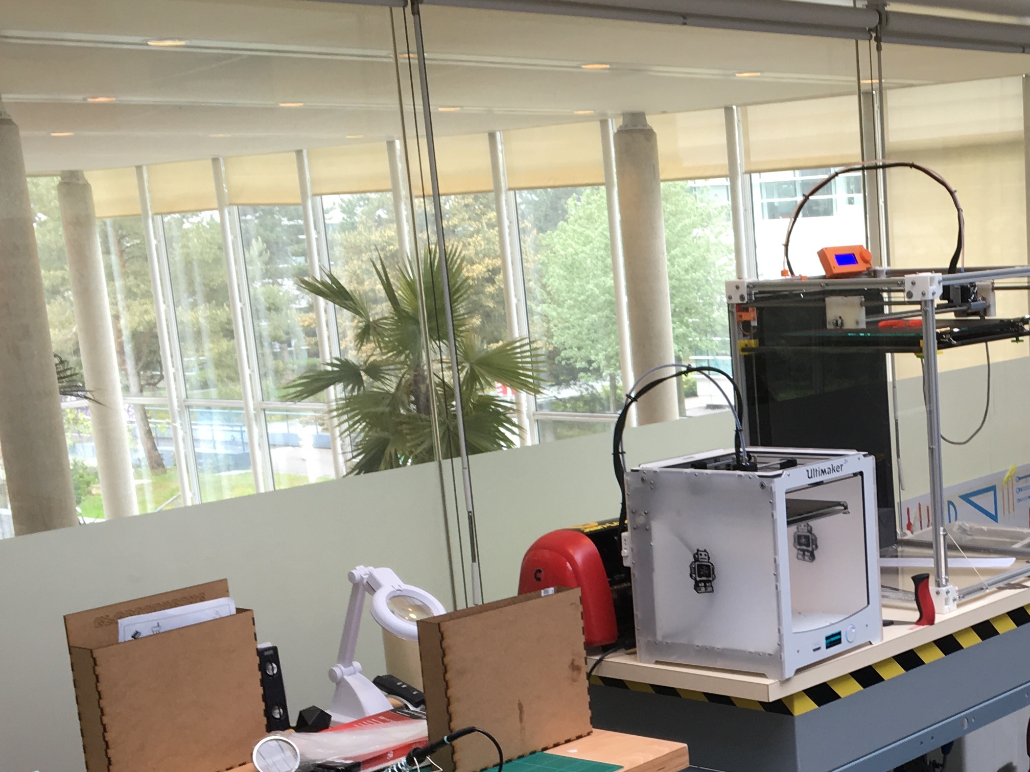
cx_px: 886
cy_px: 588
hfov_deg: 31.9
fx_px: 1726
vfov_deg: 24.9
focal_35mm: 58
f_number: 2.2
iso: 25
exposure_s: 1/50
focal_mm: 4.15
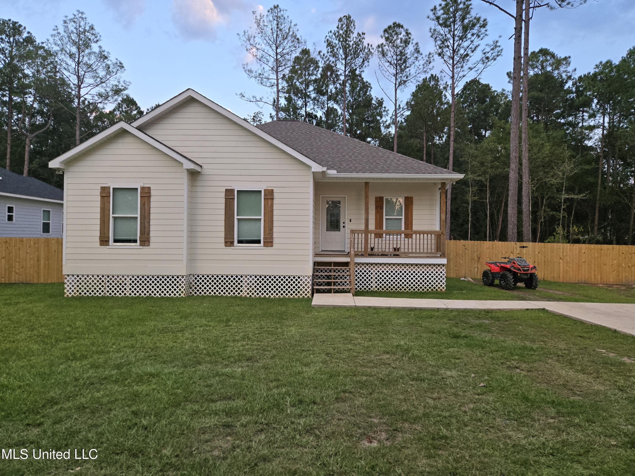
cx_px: 318
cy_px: 238
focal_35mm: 23
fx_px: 422
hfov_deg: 73.9
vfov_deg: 58.9
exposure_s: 1/508
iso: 125
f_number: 1.8
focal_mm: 5.4
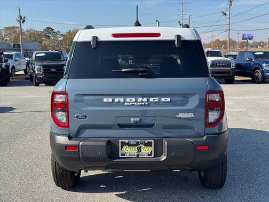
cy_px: 101
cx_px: 134
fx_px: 373
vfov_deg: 30.3
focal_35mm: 48
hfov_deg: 39.7
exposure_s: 1/2415
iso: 64
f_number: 1.78
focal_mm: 6.76
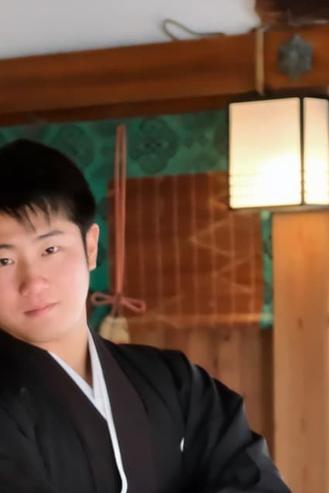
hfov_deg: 7.4
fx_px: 2521
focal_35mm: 184
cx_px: -7
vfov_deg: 10.8
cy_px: 685
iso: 3200
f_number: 3.5
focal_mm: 36.1
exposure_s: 1/30
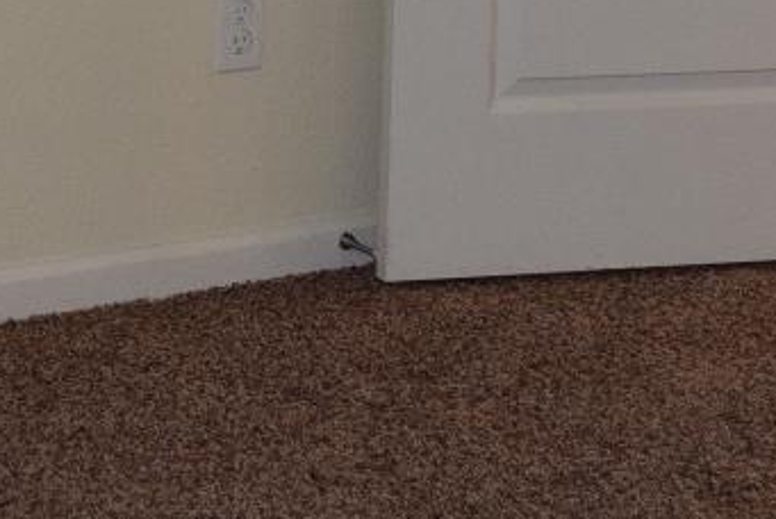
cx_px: 93
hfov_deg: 14.0
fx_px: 3128
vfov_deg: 9.3
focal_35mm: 145
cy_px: -148
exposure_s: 1/125
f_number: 5.6
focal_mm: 22
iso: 800
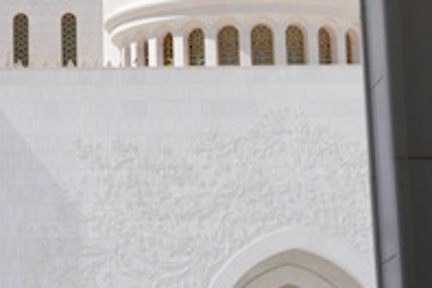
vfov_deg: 6.4
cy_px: -442
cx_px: 7
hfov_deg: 10.0
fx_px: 2449
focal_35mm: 204
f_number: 8
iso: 100
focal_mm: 39.4
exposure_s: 1/400
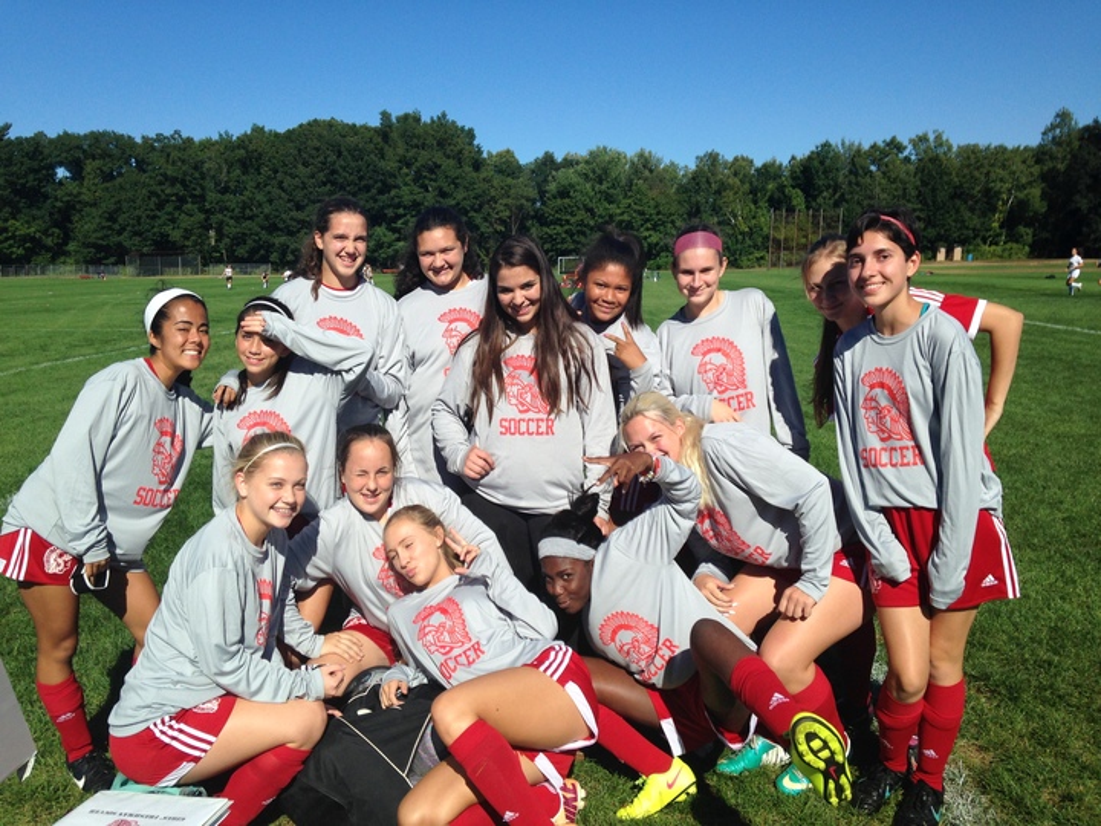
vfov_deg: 42.9
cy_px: 413
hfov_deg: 55.4
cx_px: 550
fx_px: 1050
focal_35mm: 33
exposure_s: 1/2463
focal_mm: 4.12
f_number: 2.4
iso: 50
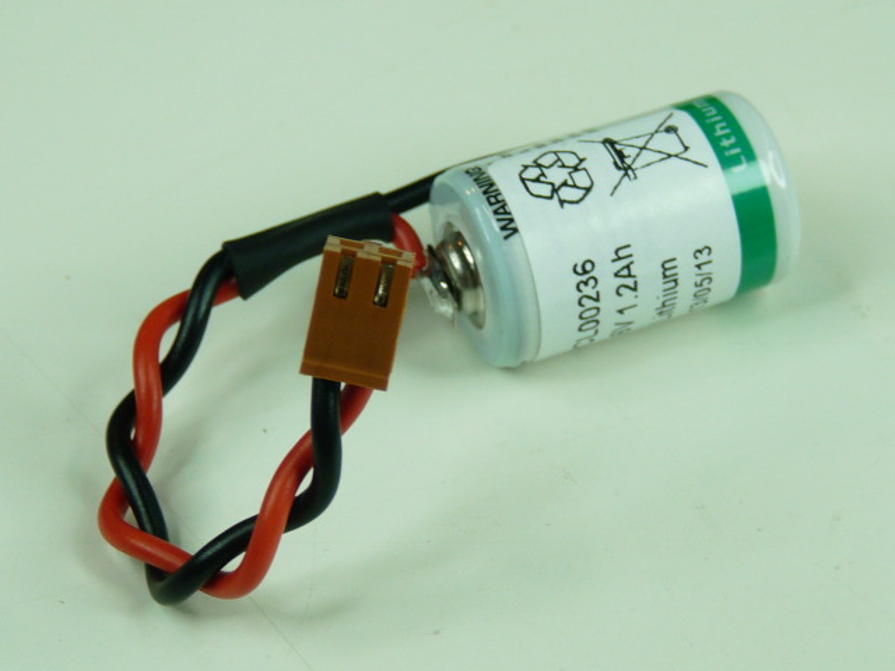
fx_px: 3206
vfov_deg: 12.0
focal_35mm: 124
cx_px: 448
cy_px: 336
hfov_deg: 15.9
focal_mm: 12.4
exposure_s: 1/60
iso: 100
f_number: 3.4
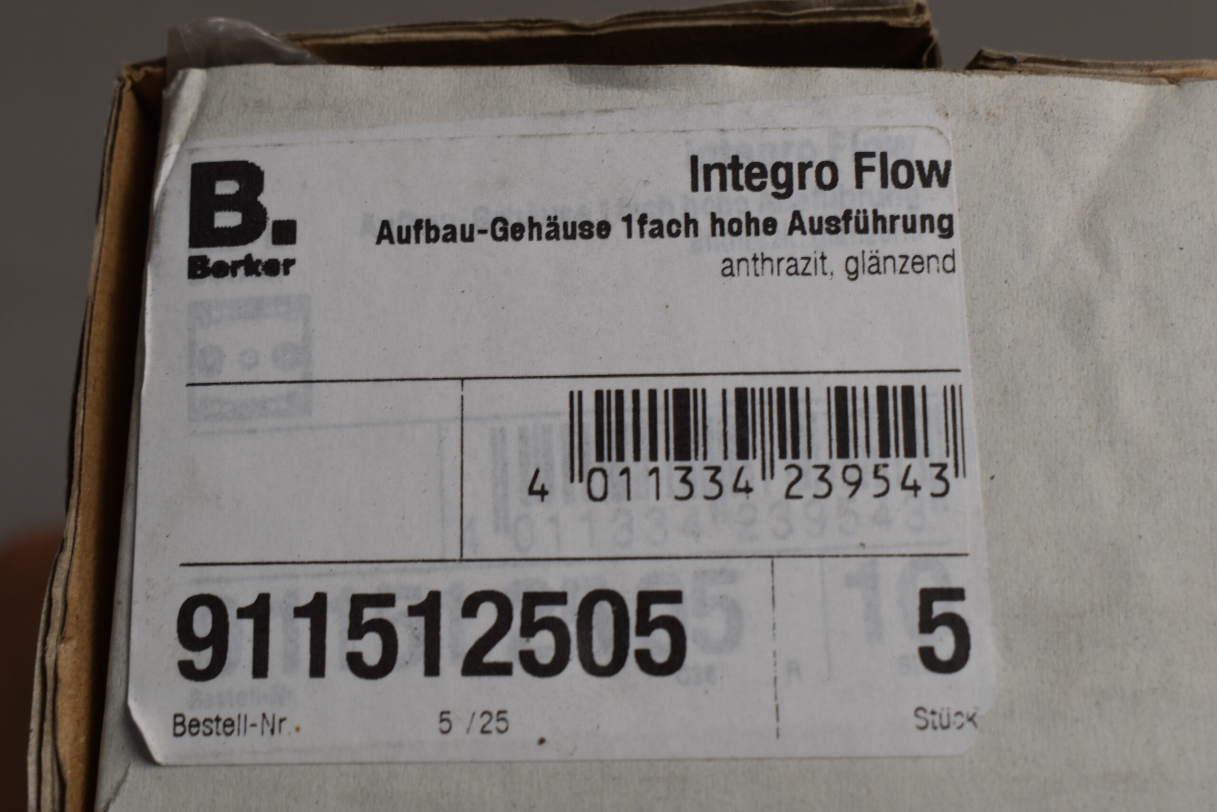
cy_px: 406
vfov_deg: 22.6
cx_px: 608
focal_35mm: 60
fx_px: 2028
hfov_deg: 33.4
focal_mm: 40
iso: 160
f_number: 8
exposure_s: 1/60
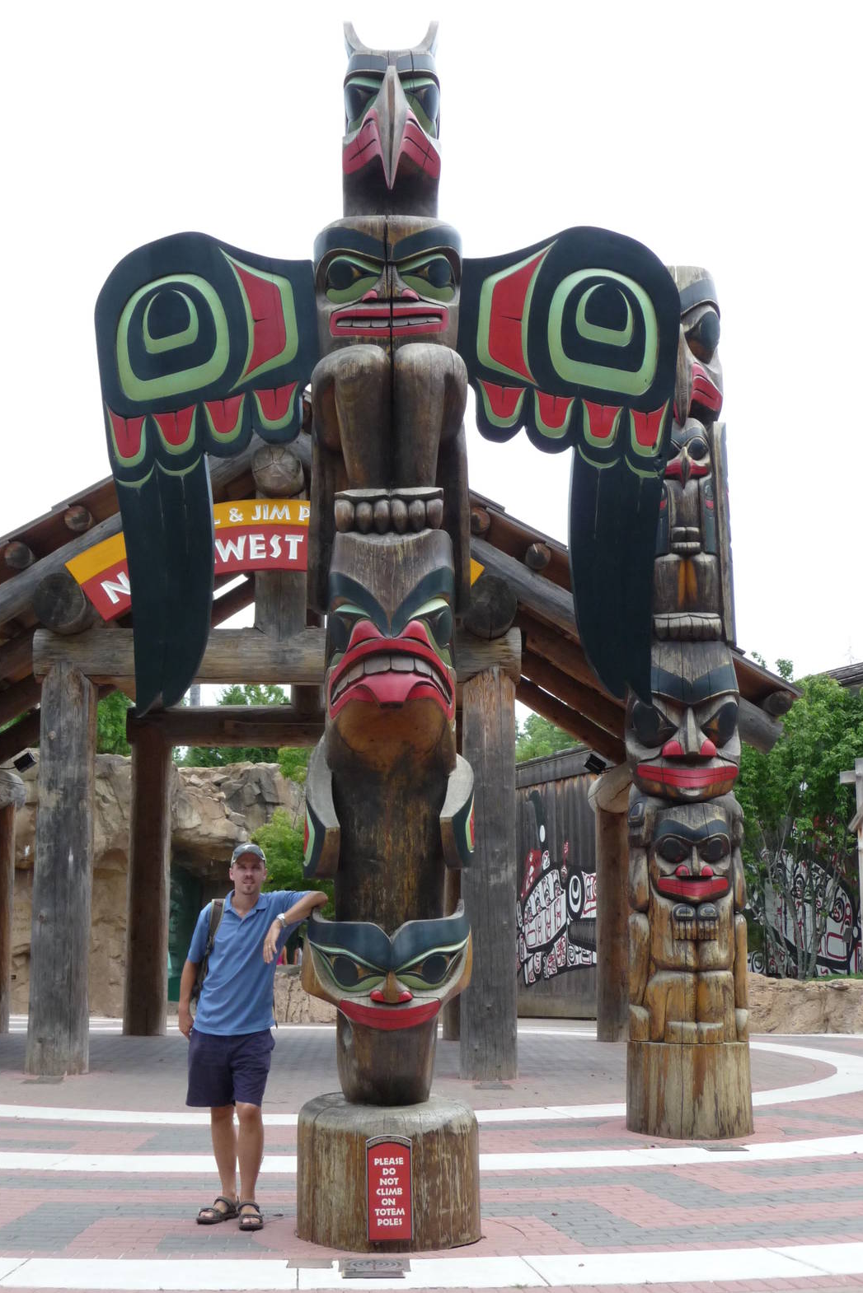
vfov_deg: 37.5
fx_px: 1905
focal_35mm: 53
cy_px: 649
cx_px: 410
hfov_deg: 25.5
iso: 160
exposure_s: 1/500
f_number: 4.2
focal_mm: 8.5
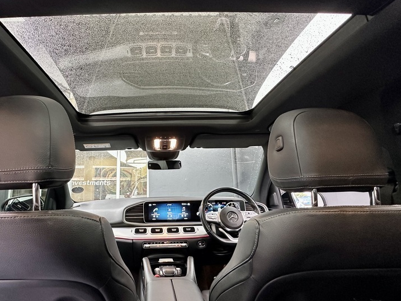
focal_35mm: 20
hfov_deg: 80.6
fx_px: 232
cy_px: 154
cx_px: 157
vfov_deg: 66.0
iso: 320
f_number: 2.2
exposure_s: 1/60
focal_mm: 2.22
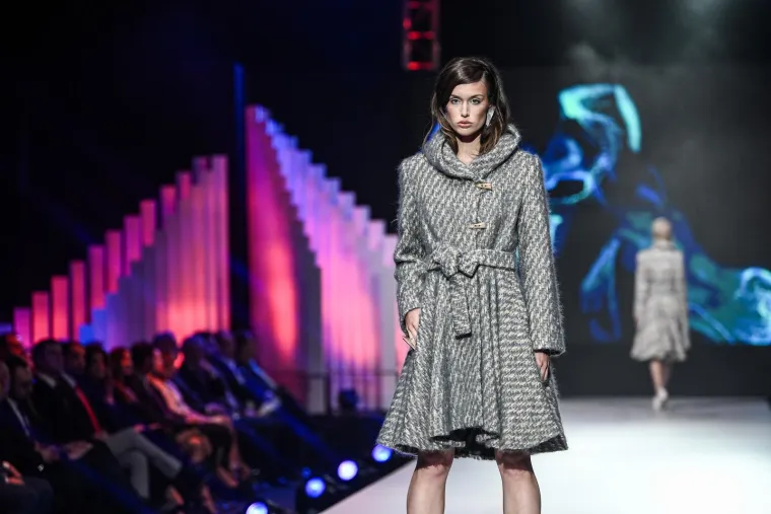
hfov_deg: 17.1
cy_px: 257
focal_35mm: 120
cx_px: 386
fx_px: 2570
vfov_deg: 11.4
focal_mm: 120
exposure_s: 1/1000
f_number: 2.8
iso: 2000
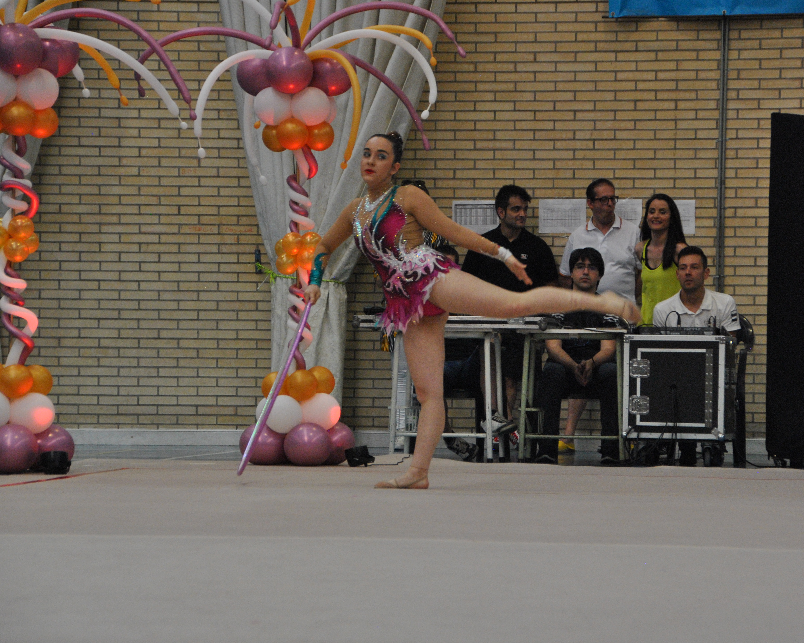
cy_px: 329
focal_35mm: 152
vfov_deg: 10.2
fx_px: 3617
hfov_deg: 12.7
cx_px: 445
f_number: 5.3
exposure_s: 1/250
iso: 800
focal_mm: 86
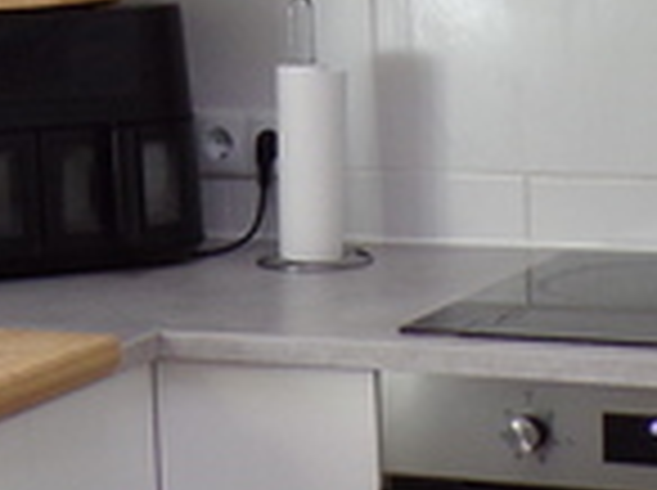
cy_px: 205
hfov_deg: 13.4
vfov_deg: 10.0
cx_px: 333
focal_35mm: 148
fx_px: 2804
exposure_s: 1/40
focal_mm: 4.3
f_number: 3
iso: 100
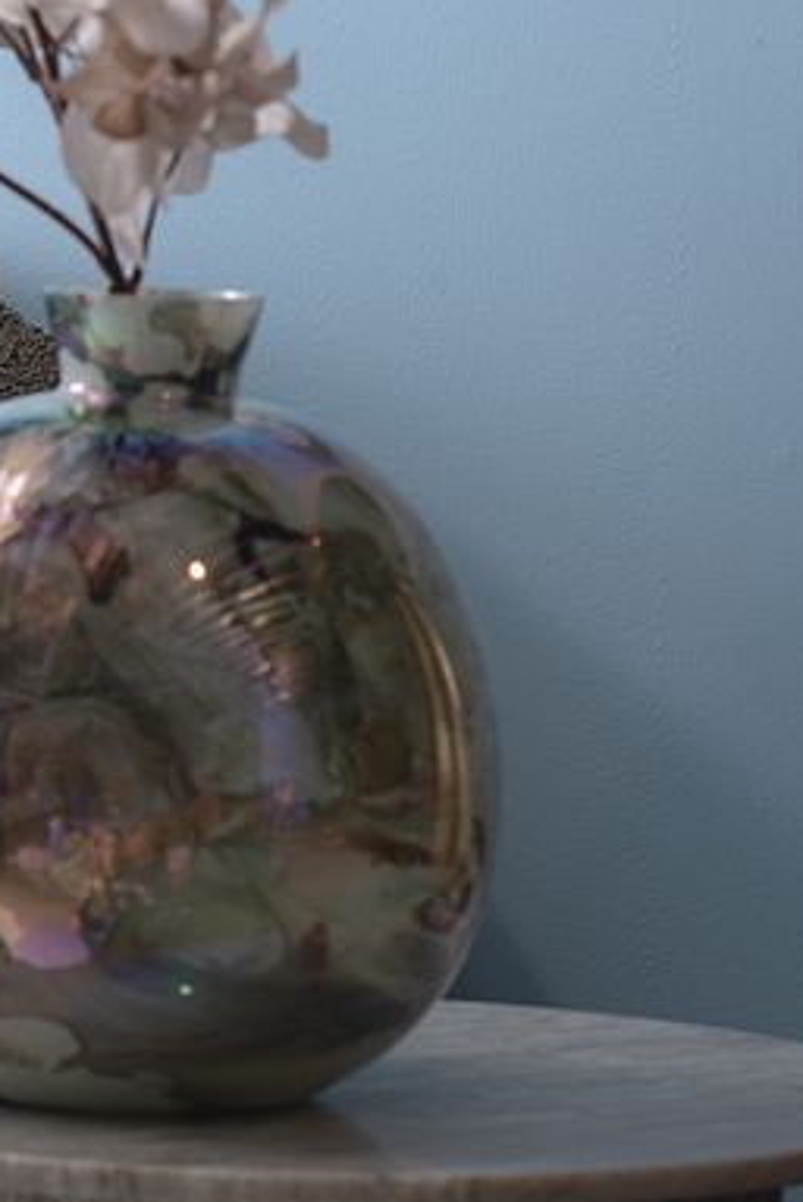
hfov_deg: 6.0
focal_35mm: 231
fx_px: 7714
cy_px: -152
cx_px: 400
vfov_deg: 8.8
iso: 125
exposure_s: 1/125
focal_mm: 102
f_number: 10
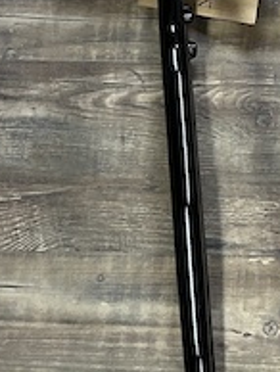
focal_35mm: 107
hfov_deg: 13.5
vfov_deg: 17.8
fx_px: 1151
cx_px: 332
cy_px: -21
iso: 125
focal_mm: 5.7
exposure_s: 1/60
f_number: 1.5
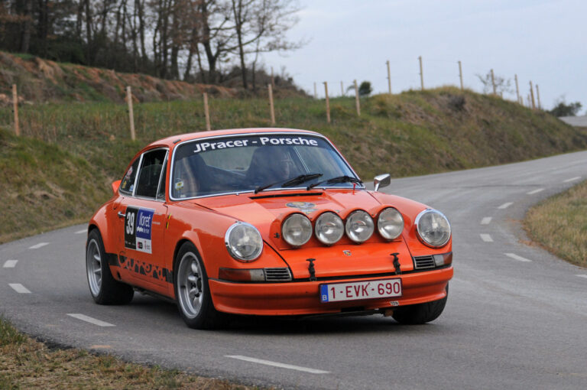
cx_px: 294
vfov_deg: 11.4
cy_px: 195
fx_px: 1954
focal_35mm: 120
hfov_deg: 17.1
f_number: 4.5
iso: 200
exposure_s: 1/500
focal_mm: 80
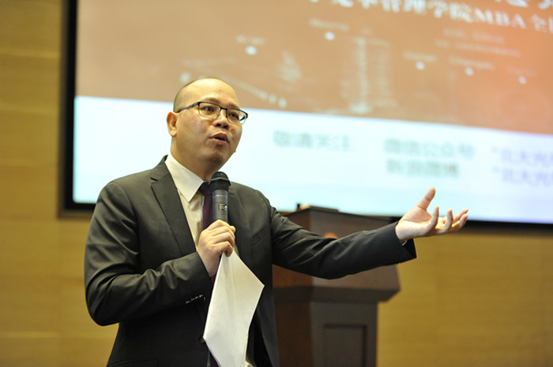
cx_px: 276
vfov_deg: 16.6
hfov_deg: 24.8
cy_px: 184
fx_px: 1258
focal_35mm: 82
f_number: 3.2
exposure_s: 1/125
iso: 3200
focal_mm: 82
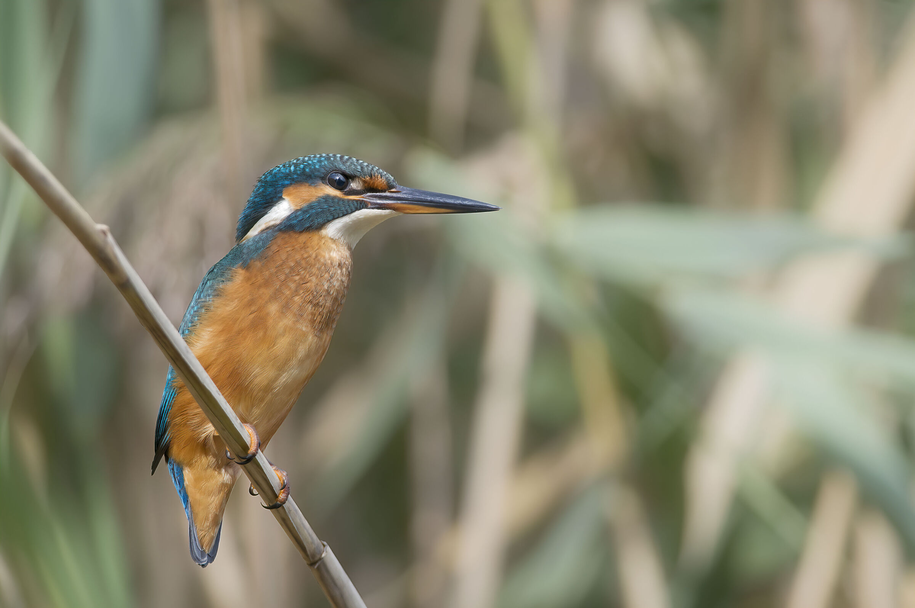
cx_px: 458
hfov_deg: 3.3
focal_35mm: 630
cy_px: 304
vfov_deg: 2.2
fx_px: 15993
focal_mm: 420
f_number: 5.6
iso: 400
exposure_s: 1/1000
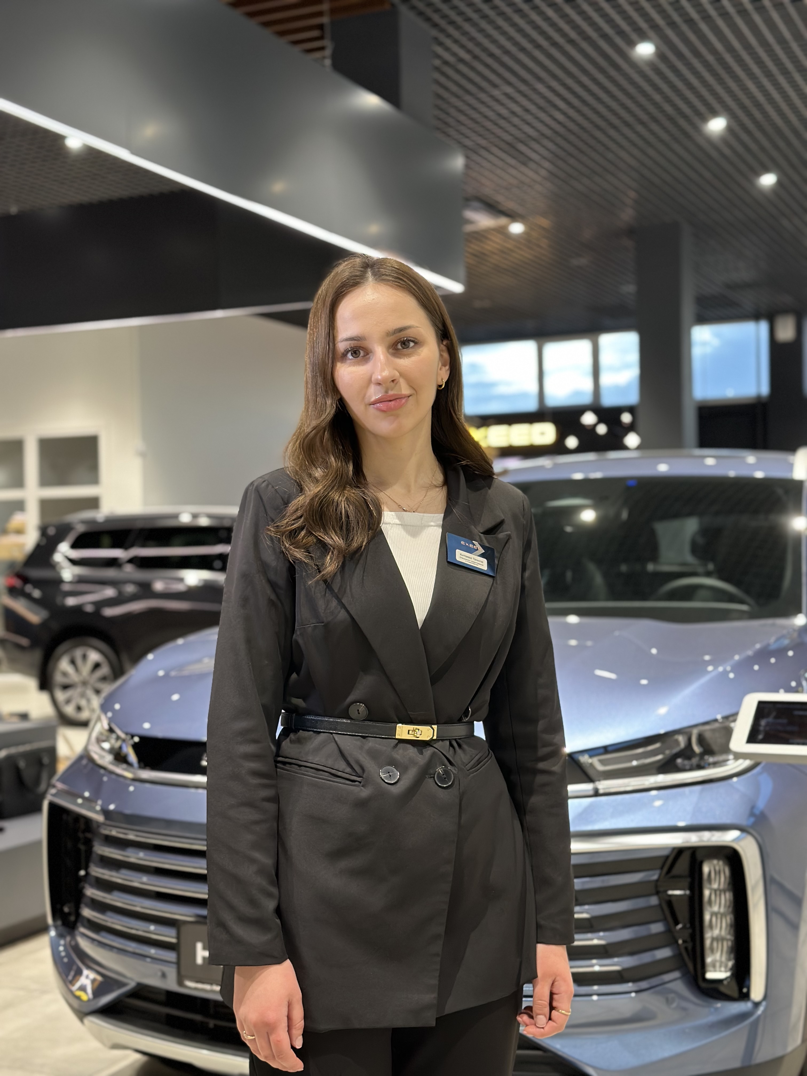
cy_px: 538
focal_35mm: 48
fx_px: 1492
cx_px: 404
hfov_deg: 30.3
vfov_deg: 39.7
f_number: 1.78
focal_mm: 6.86
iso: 160
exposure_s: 1/50
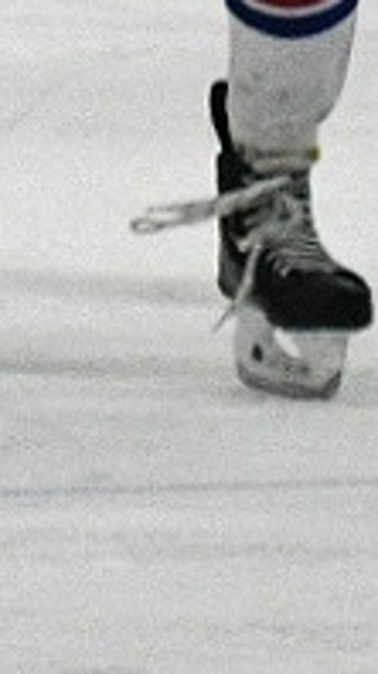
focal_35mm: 612
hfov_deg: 2.0
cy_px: 48
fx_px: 10933
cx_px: 1040
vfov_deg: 3.5
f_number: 4.5
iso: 3200
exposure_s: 1/1000
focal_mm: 70
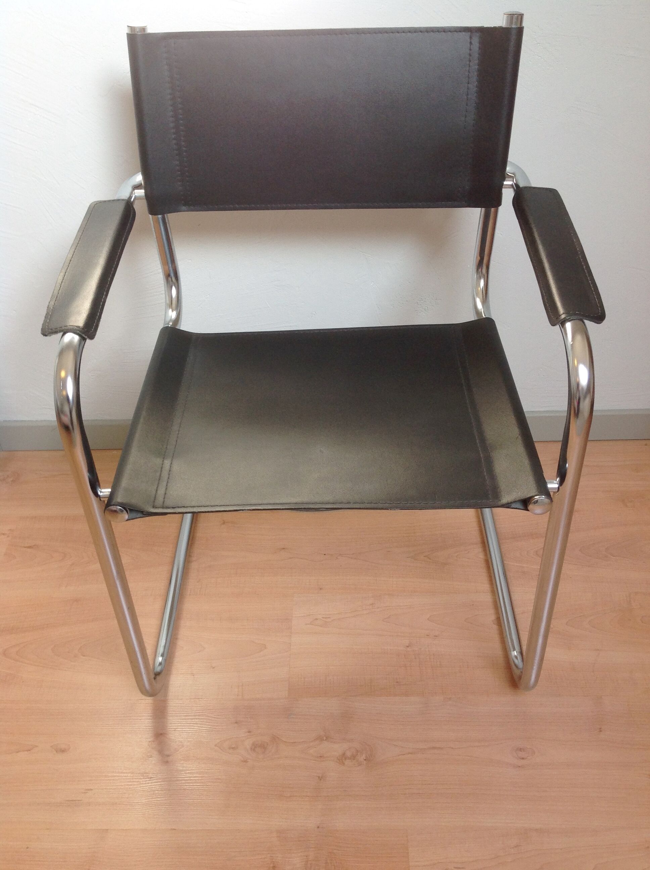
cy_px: 435
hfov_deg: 40.6
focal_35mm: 35
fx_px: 879
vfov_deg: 52.7
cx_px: 325
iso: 64
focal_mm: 4.28
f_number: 2.4
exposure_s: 1/60
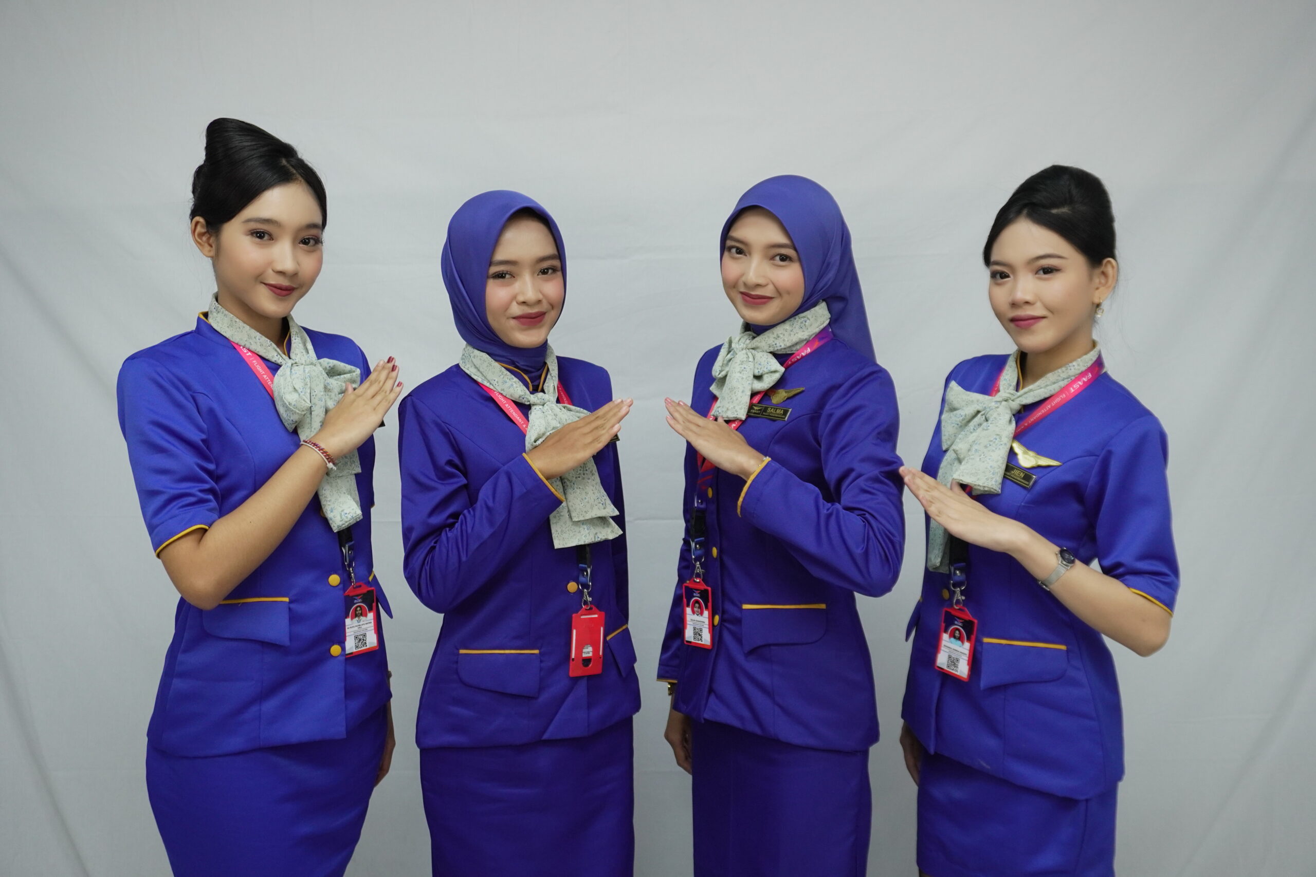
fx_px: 1316
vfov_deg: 36.9
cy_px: 438
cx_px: 658
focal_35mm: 36
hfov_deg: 53.1
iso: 1000
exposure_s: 1/50
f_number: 5.6
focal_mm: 24
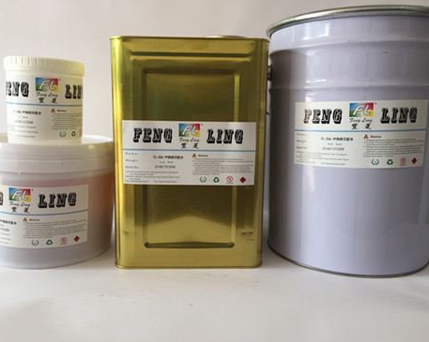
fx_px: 393
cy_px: 172
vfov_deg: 47.1
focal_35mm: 31
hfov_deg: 57.2
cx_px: 208
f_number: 2.2
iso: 40
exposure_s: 1/50
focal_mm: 4.15
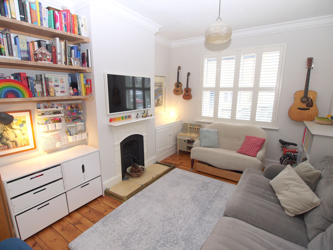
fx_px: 173
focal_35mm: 18
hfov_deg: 87.8
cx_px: 166
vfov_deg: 71.6
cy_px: 125
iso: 100
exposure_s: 1/60
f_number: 4
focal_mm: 9
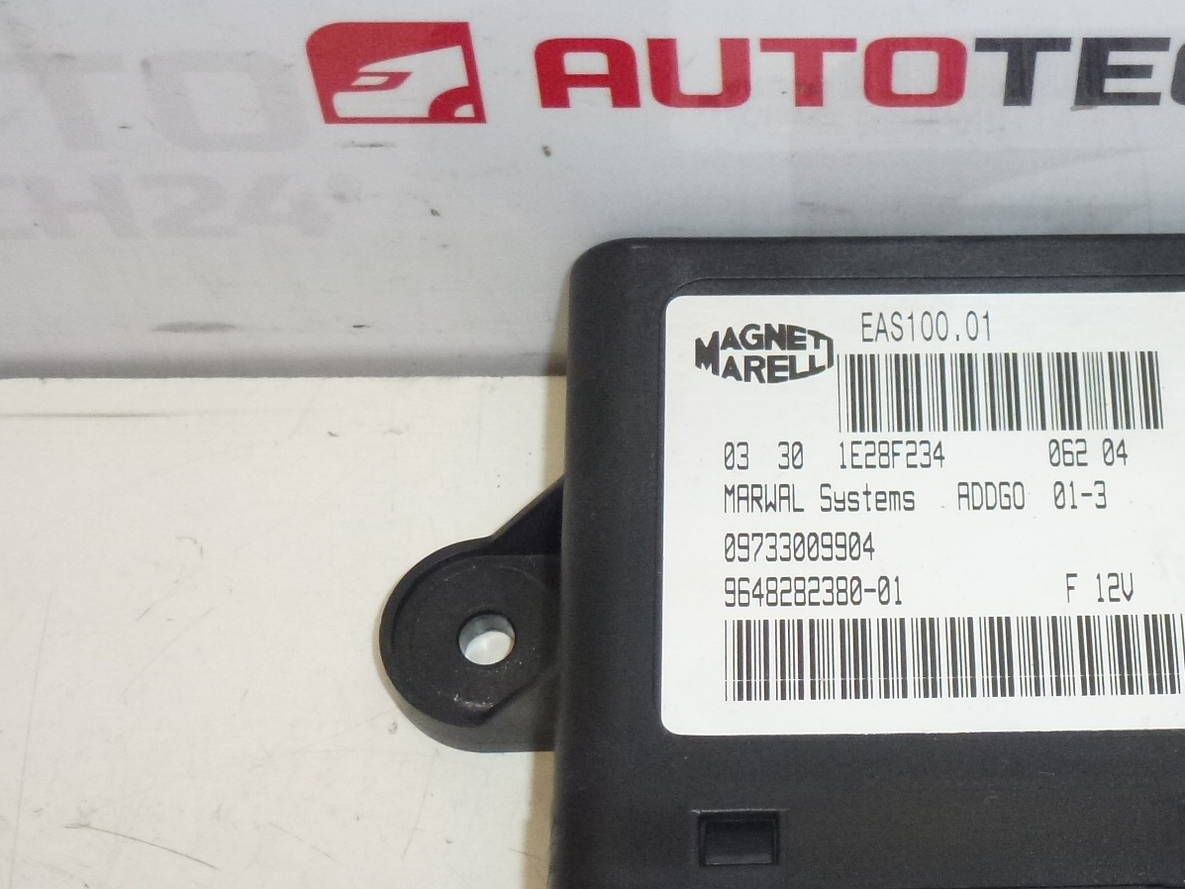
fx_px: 2636
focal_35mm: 77
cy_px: 548
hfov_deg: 24.8
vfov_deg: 19.1
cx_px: 999
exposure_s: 1/320
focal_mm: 8
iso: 400
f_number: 4
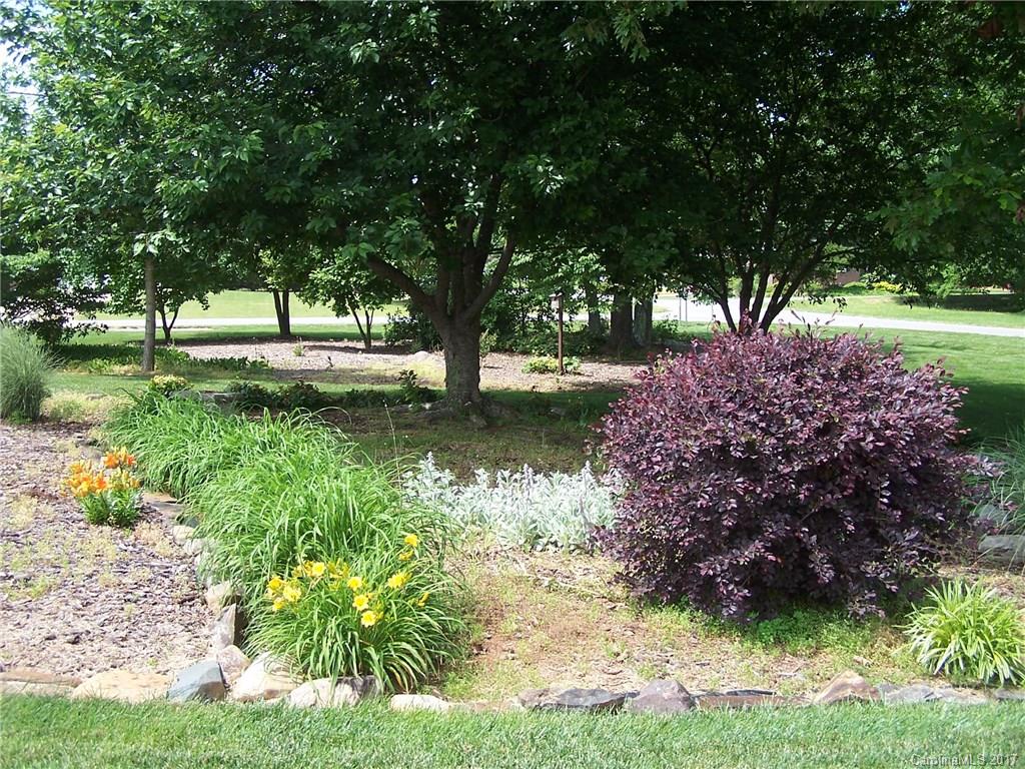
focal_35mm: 38
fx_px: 1125
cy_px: 384
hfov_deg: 49.0
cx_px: 512
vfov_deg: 37.7
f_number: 2.8
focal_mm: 6.3
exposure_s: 1/350
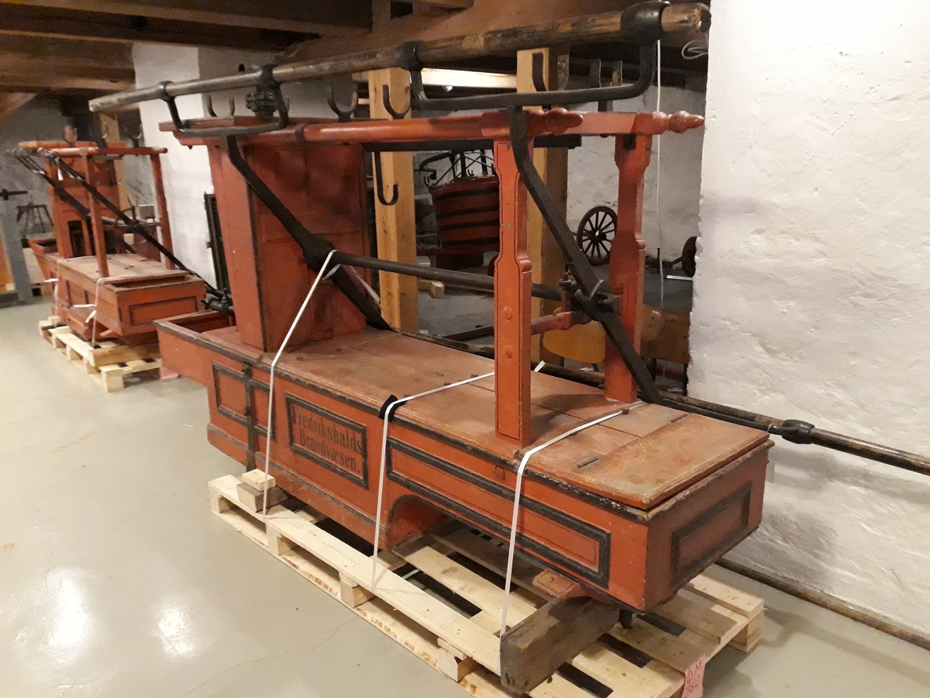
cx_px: 465
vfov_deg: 51.4
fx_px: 725
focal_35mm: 27
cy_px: 349
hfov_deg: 65.3
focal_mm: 3.6
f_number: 1.9
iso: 800
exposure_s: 1/17
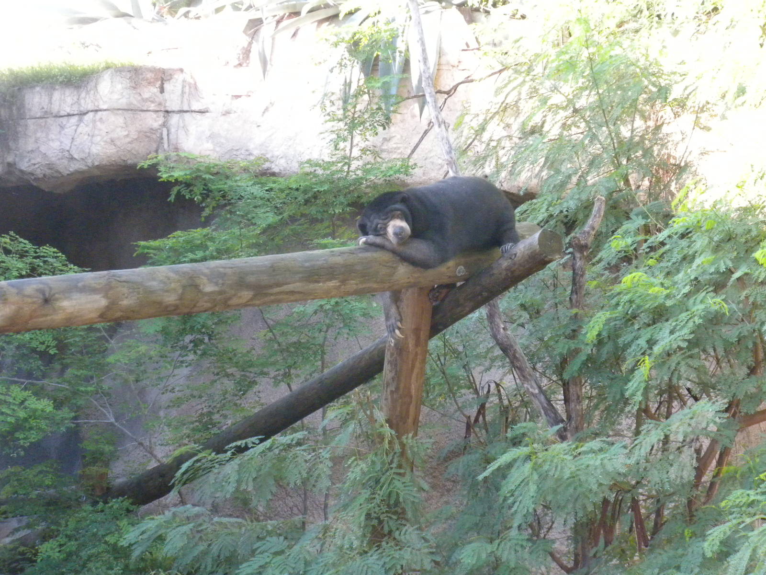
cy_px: 288
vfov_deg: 12.5
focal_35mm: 119
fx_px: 2633
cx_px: 383
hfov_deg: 16.6
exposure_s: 1/150
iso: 503
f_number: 5.1
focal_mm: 21
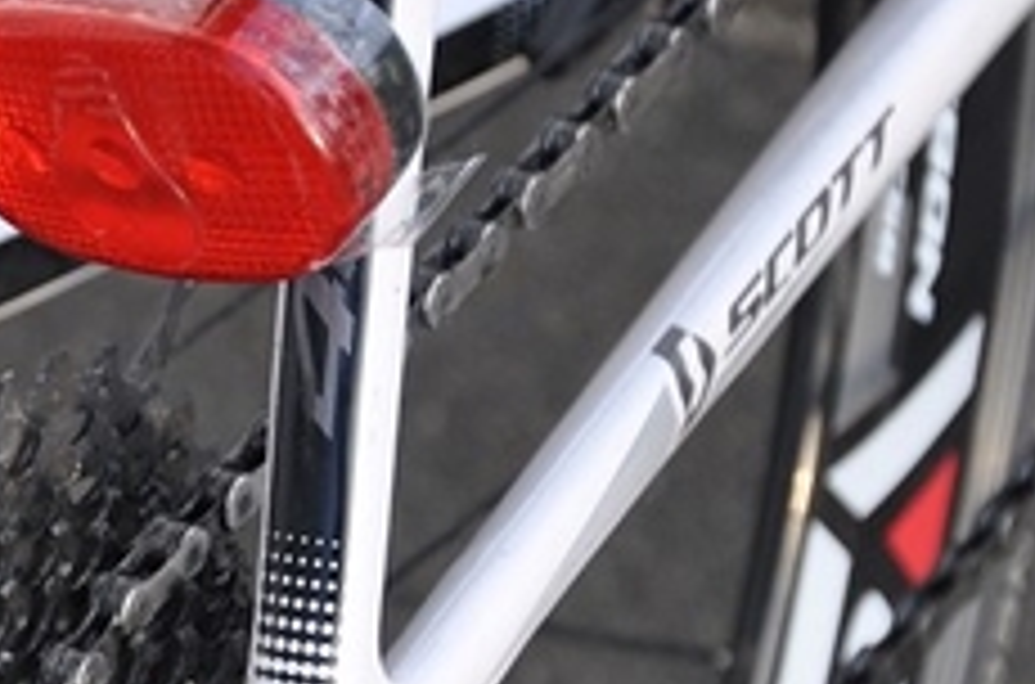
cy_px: 477
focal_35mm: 333
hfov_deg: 6.2
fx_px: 9556
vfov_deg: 4.1
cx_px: -122
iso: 450
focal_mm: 85
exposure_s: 1/250
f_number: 5.6
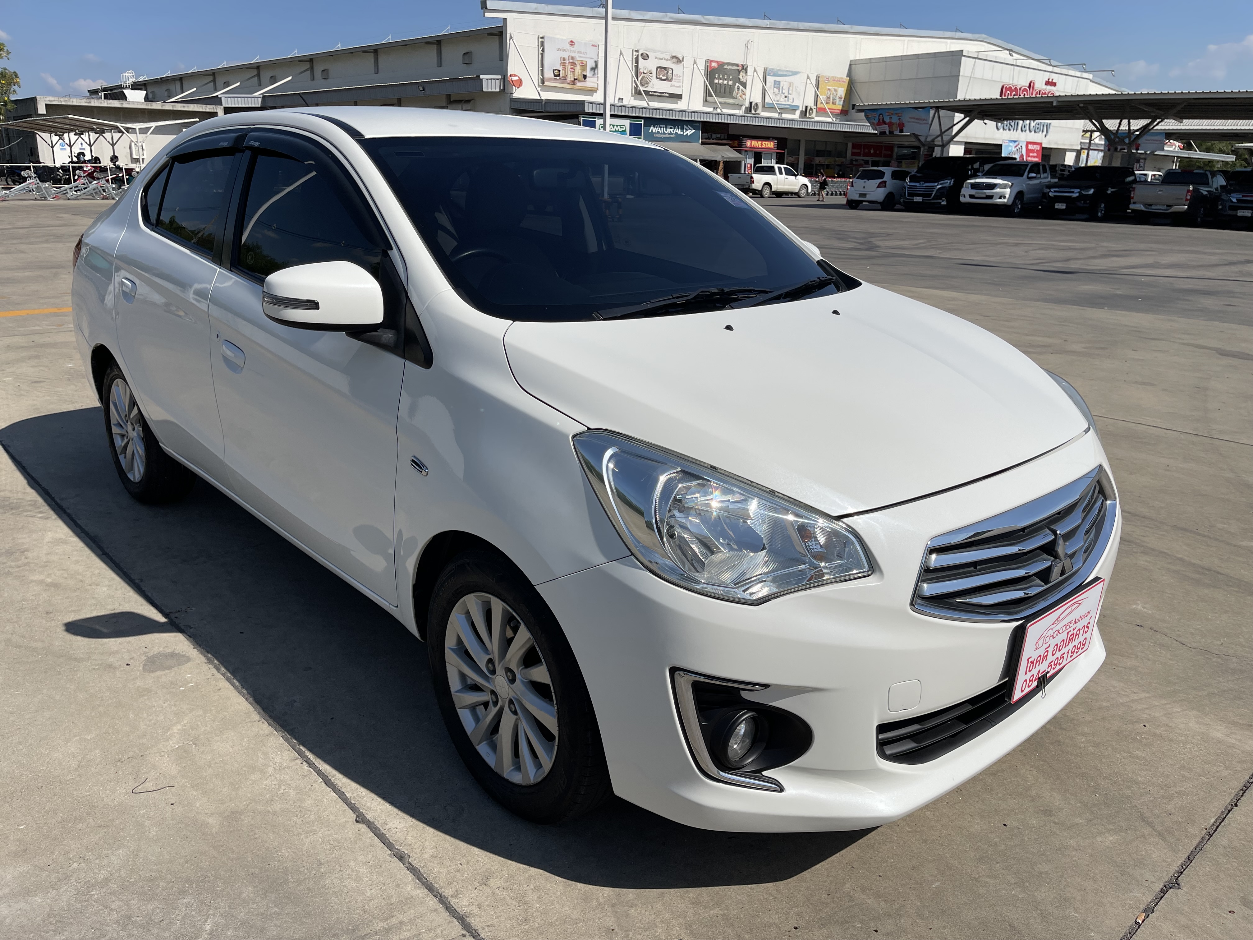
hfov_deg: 69.4
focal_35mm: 25
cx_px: 626
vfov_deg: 54.9
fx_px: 905
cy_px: 470
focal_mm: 5.1
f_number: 1.6
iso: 32
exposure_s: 1/8547
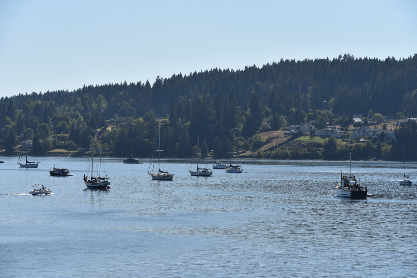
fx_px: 1413
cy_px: 139
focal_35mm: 122
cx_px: 208
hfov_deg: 16.8
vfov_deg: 11.2
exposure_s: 1/320
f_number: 9
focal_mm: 122
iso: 100
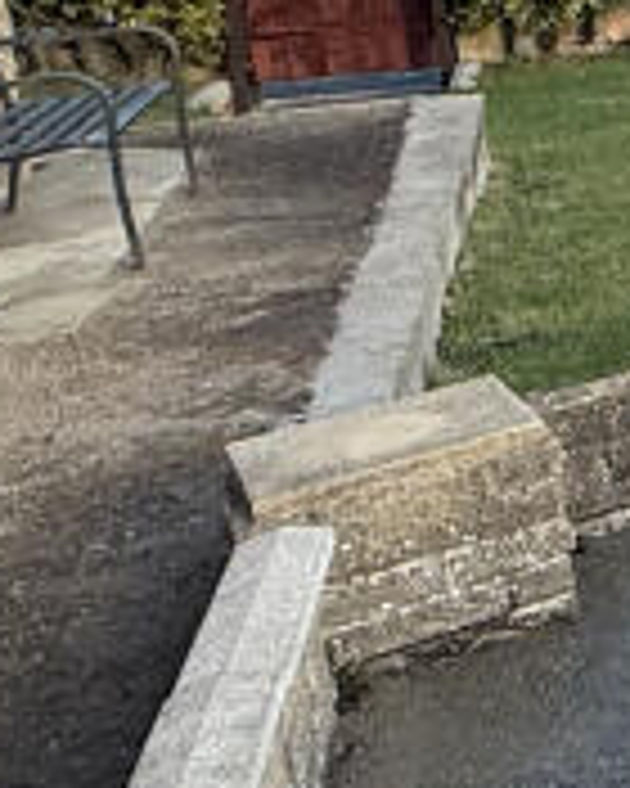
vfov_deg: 22.7
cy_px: -45
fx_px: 1865
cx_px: 1701
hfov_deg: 12.5
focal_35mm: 80
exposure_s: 1/506
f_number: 2.2
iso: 50
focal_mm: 2.22
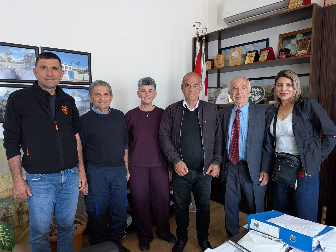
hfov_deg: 71.6
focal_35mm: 24
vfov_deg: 56.8
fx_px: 233
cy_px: 126
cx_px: 168
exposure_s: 1/33.3
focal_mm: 4.53
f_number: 1.7
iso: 86
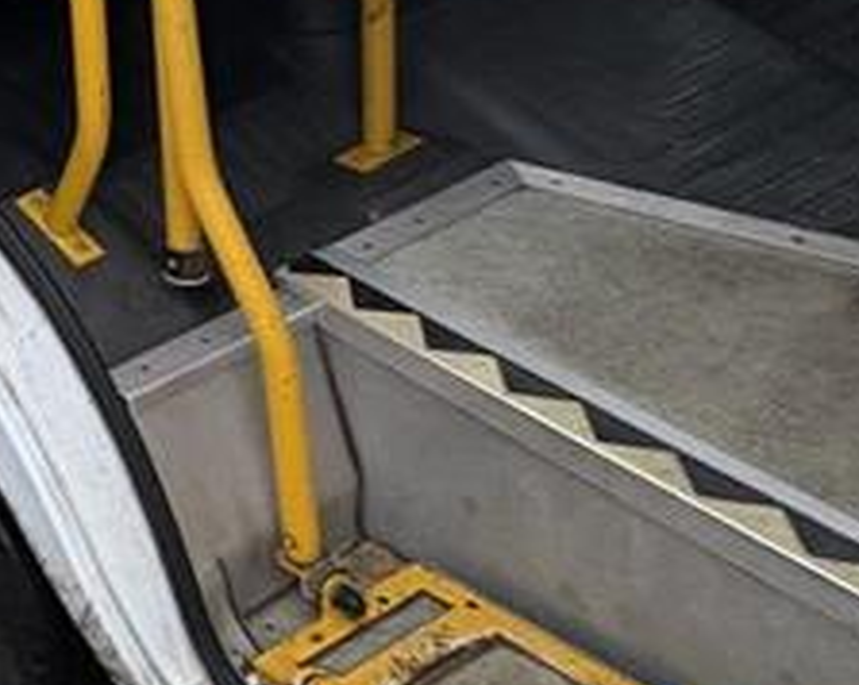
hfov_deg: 24.0
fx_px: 1397
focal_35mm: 55
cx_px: -535
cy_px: 4
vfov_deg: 26.2
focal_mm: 2.22
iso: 400
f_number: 2.2
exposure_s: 1/60
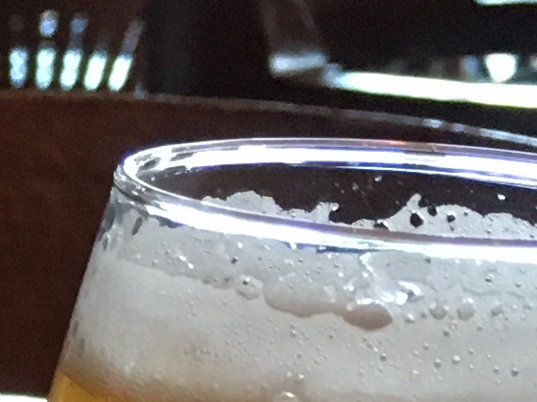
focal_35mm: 206
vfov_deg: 7.1
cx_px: -917
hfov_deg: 8.5
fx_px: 3196
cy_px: 646
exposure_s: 1/30
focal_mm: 4.15
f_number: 2.2
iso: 160
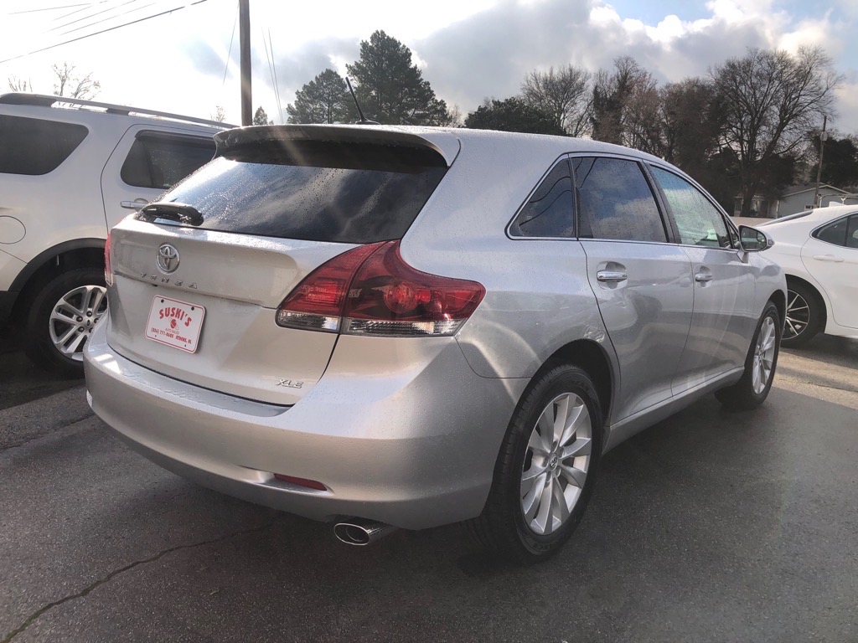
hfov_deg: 63.4
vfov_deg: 49.7
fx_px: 694
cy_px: 322
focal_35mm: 28
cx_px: 429
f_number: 1.8
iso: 20
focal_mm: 3.99
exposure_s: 1/1567
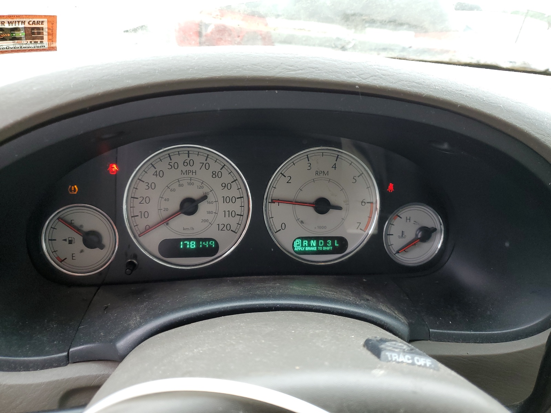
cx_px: 276
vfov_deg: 53.1
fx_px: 414
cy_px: 206
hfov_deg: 67.3
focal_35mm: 26
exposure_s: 1/120
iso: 62
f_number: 1.5
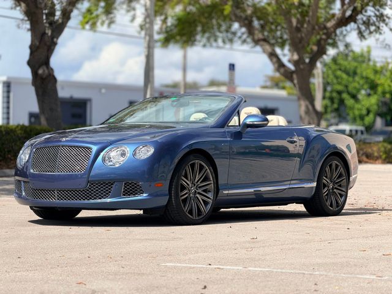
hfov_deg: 19.6
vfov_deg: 14.8
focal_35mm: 100
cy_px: 147
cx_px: 196
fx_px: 1132
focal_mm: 16.89
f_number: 2.8
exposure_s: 1/638
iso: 25
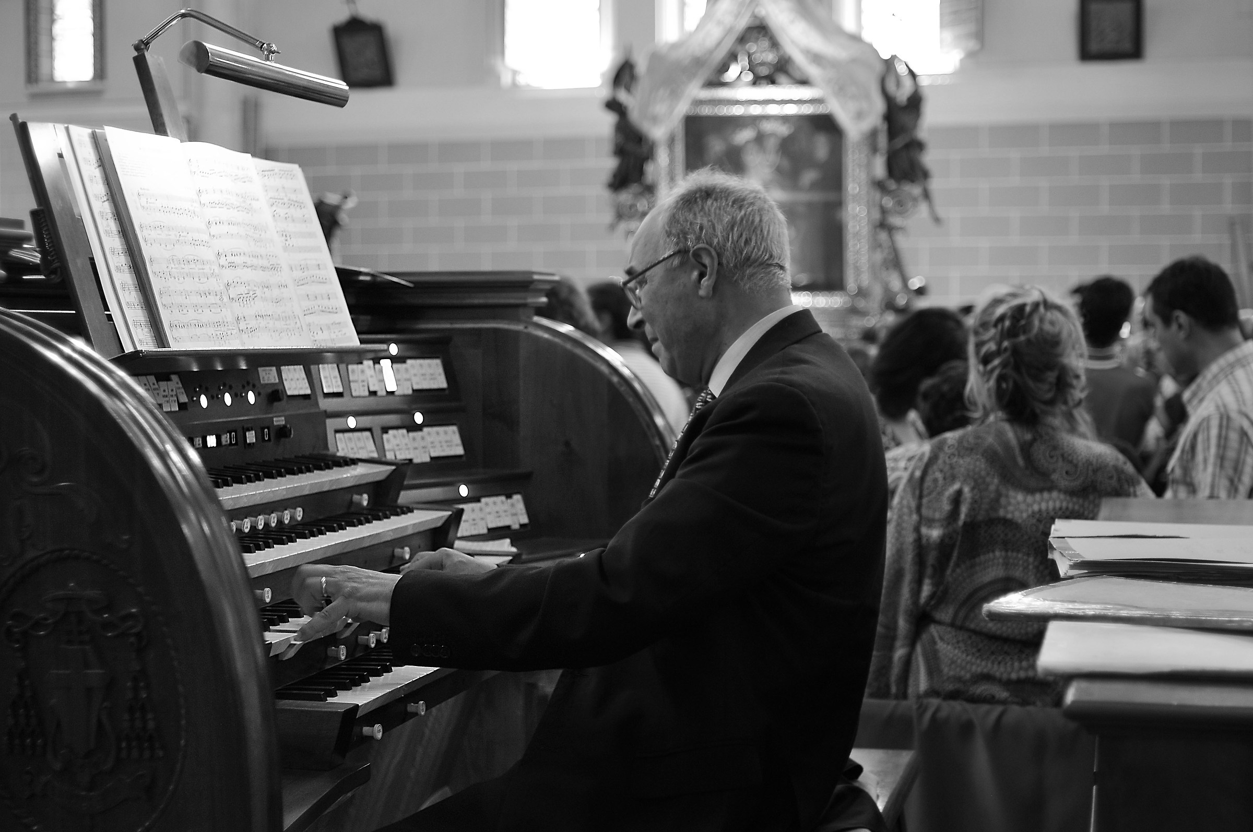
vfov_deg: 25.7
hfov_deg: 37.9
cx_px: 626
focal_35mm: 52
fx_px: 1825
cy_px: 416
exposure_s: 1/40
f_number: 2
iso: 400
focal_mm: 35
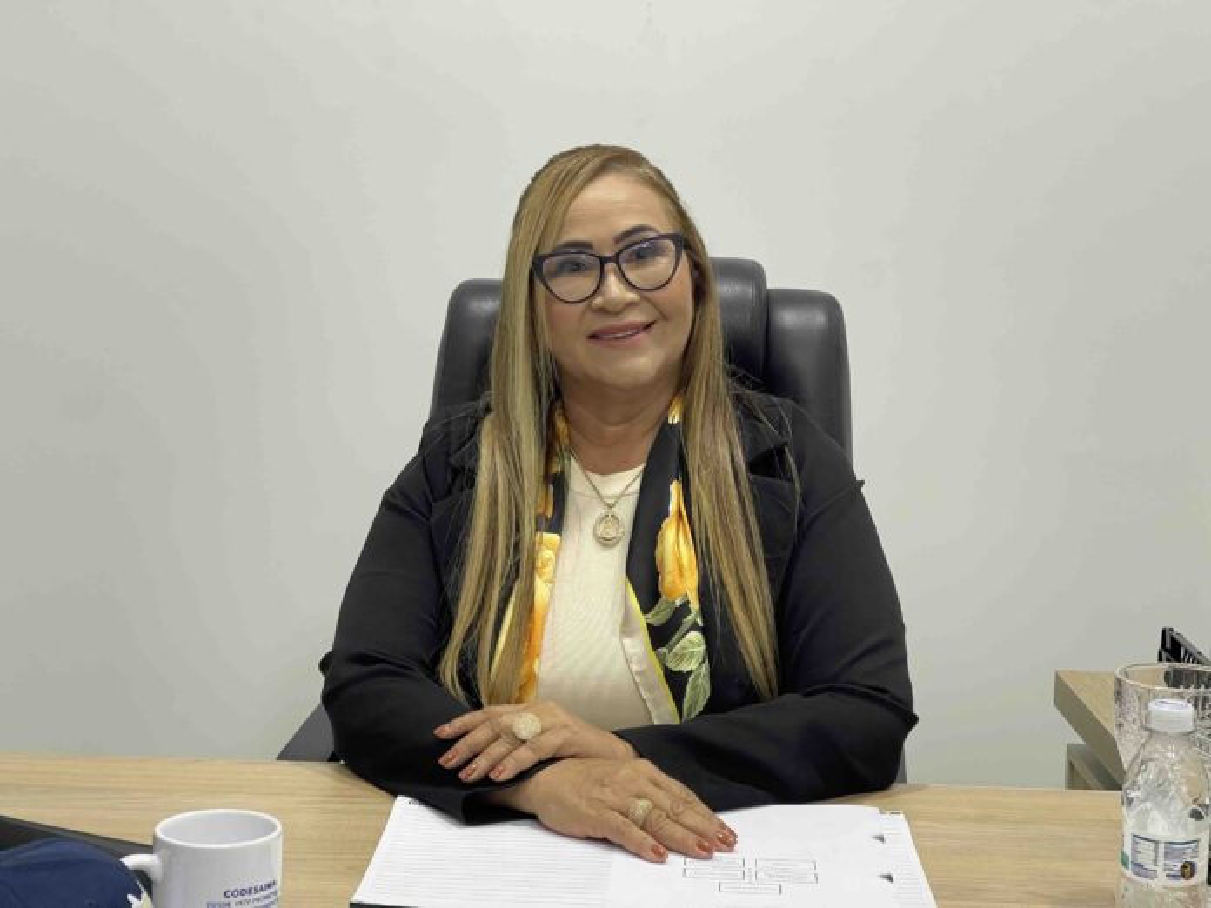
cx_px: 606
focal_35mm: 64
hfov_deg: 30.3
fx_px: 2239
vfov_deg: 22.9
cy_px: 454
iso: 320
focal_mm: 7.5
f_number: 2.2
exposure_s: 1/60
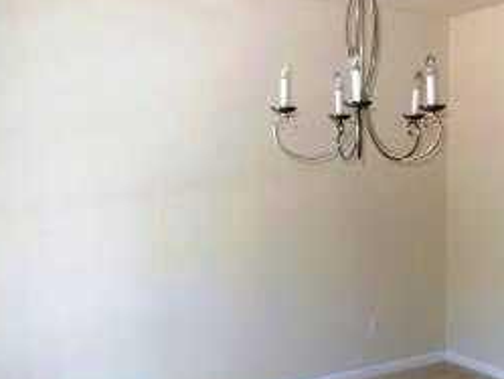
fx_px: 656
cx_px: 362
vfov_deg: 31.9
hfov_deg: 41.1
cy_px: 257
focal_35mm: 45
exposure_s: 1/50
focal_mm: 4.5
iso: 125
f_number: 3.5
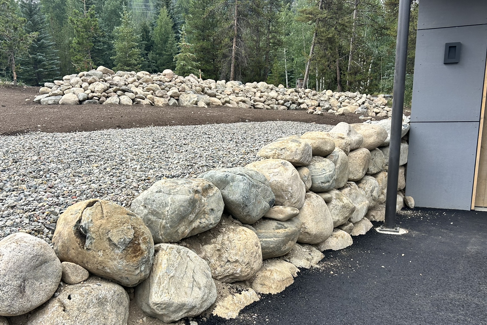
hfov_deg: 60.3
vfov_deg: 42.0
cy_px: 203
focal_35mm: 31
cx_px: 252
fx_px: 419
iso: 40
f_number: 1.5
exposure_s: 1/241
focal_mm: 5.7
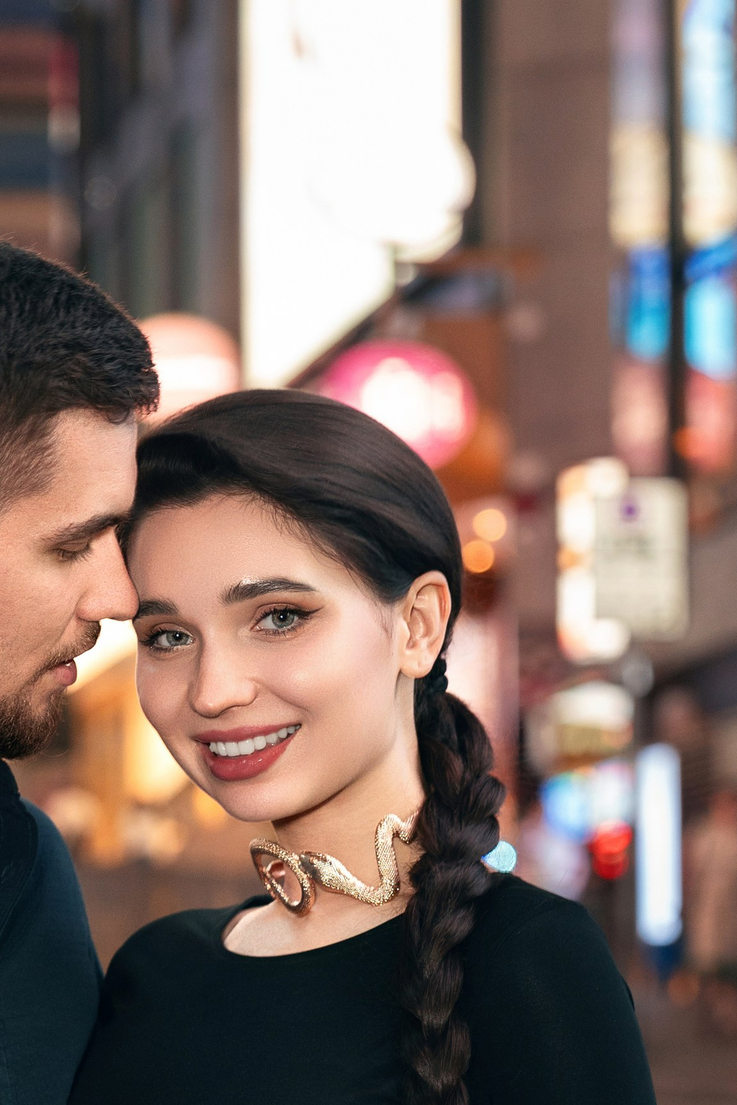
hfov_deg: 10.0
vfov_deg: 14.9
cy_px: 1078
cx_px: 64
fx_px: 4175
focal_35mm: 136
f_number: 2.8
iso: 1000
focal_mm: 57
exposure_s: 1/100
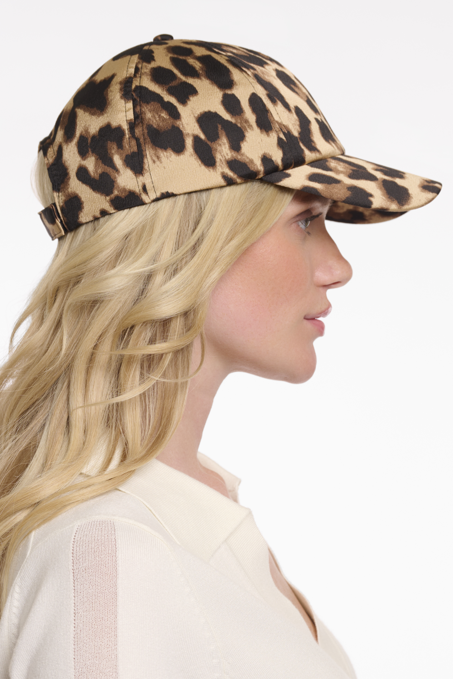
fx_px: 1548
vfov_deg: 24.8
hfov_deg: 16.7
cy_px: 340
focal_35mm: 82
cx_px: 226
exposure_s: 1/160
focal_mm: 82
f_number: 8
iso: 125
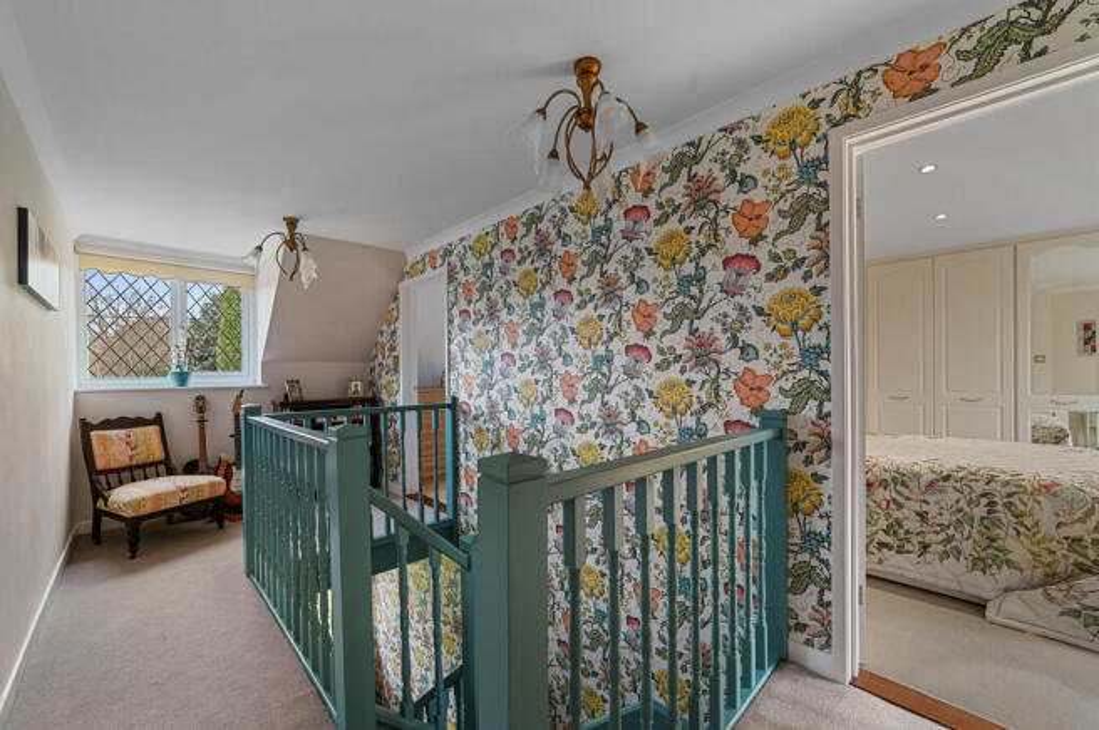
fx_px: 427
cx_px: 550
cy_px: 365
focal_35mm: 14
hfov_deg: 104.3
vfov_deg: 81.1
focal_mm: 14
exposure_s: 1/1.25
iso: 400
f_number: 8
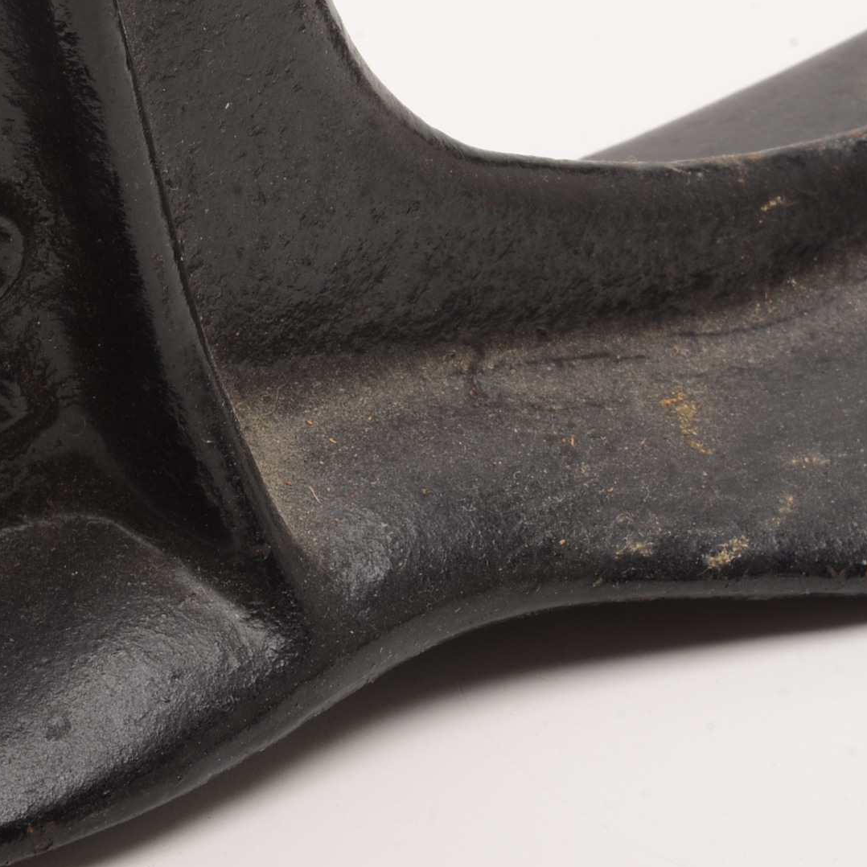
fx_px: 4533
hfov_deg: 10.9
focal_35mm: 160
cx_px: 60
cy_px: 395
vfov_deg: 10.9
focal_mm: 55
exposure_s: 1/160
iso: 100
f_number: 25
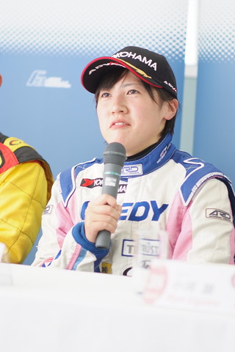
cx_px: 118
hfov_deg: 8.7
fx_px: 1547
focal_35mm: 158
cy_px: 176
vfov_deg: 13.0
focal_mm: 105
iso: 800
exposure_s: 1/125
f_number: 2.5
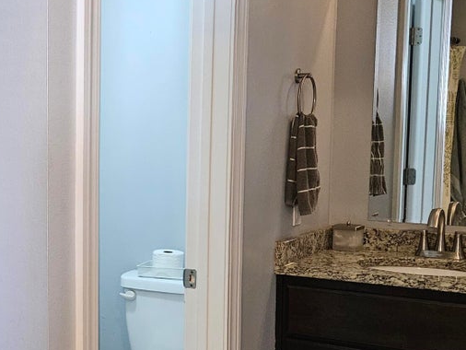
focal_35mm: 62
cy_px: 223
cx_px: -32
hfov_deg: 28.6
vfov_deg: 23.6
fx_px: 835
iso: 1000
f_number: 1.8
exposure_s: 1/120
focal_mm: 5.4
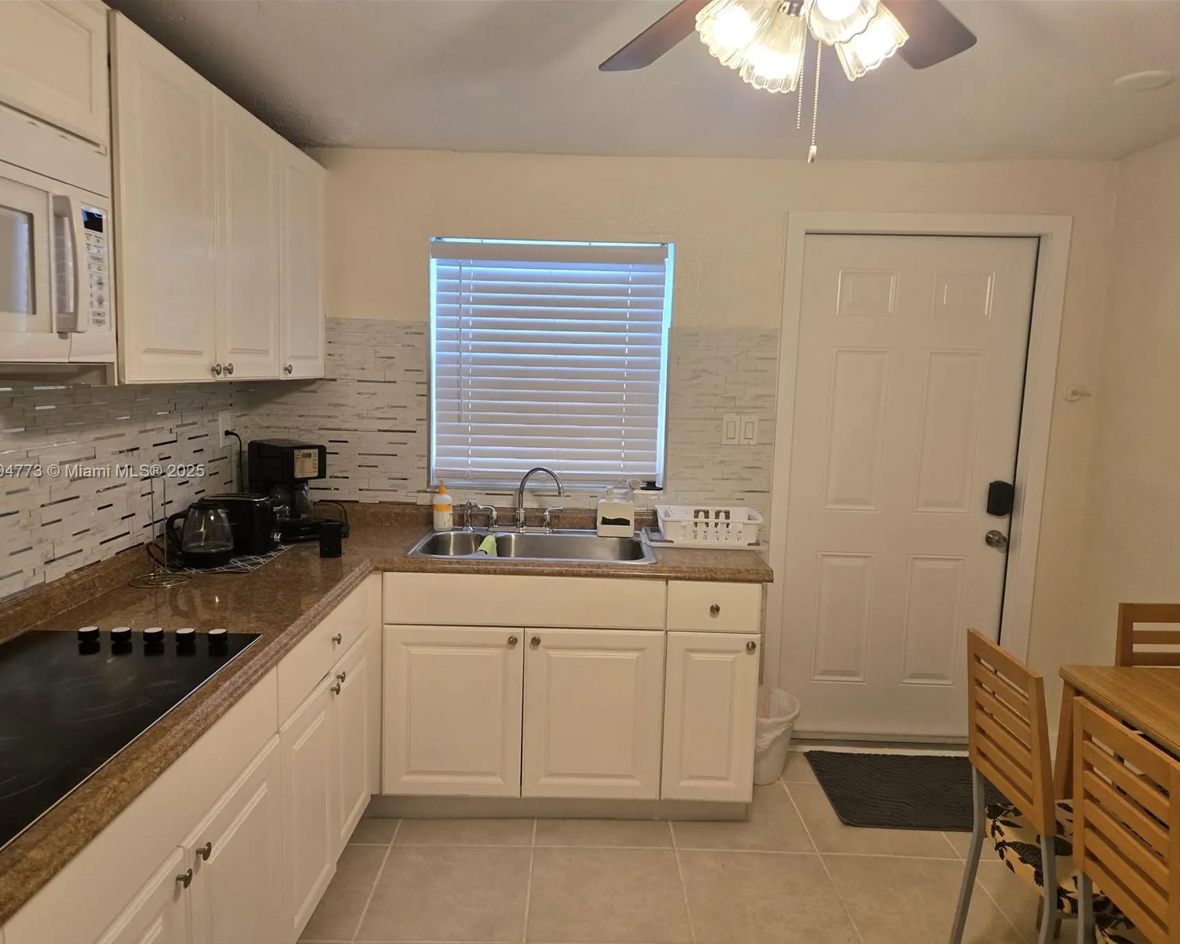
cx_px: 583
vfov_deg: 58.8
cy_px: 472
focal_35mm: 24
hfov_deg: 70.3
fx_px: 838
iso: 125
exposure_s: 1/120
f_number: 1.8
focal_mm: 5.4
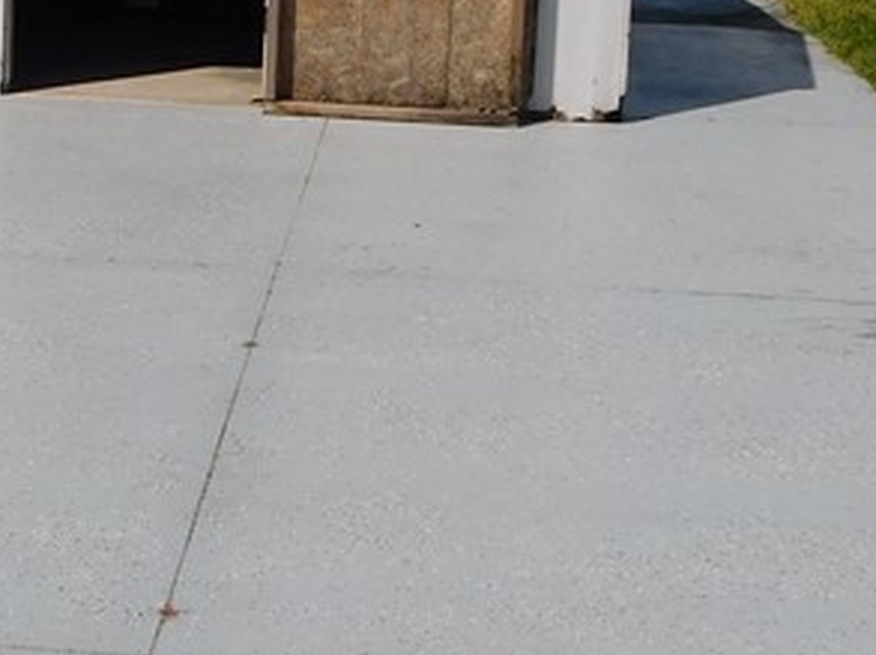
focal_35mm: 105
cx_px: -15
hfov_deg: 18.2
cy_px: 147
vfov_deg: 14.0
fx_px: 2654
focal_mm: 5.3
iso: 125
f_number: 6.4
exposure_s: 1/1000
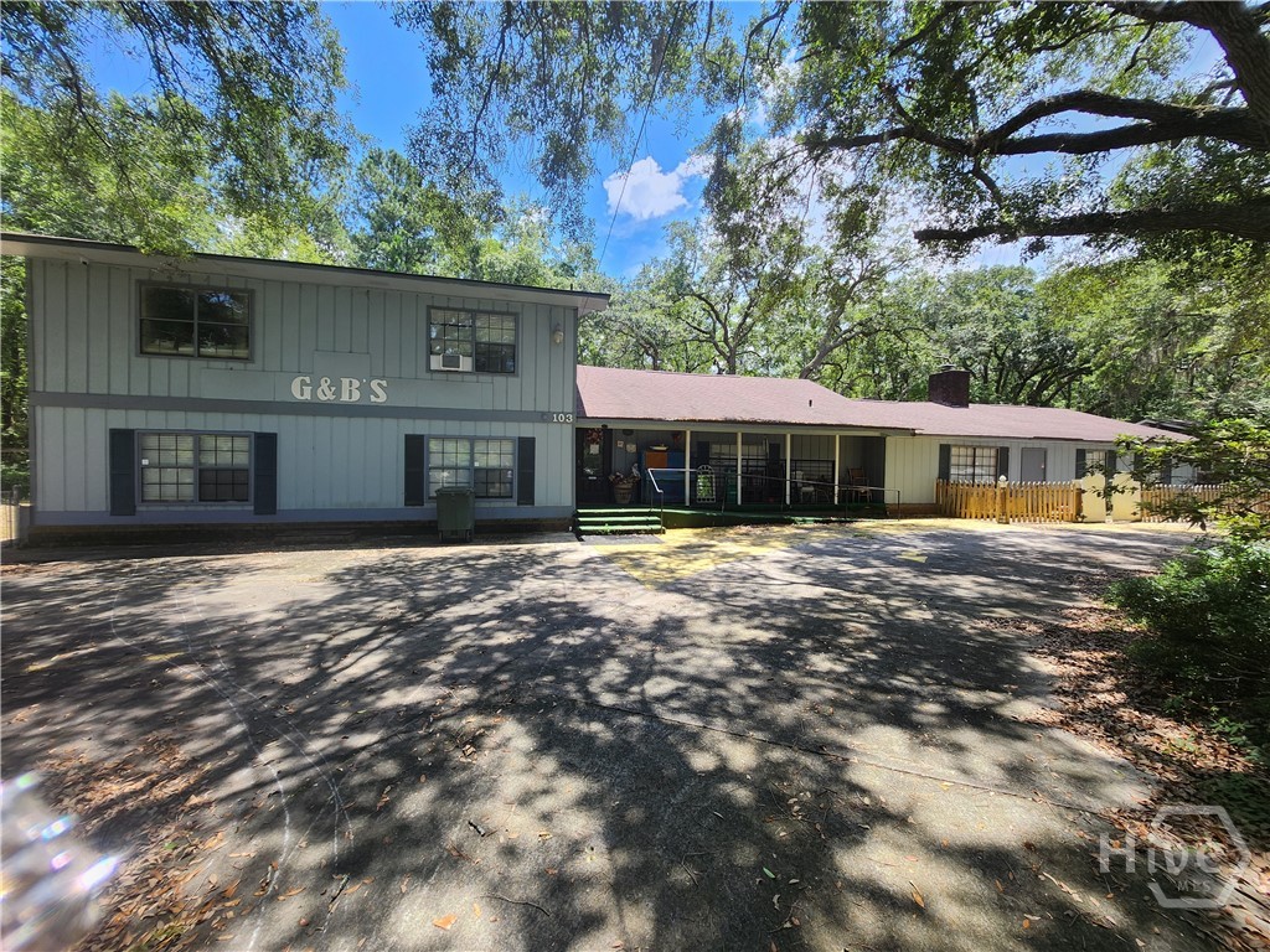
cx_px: 635
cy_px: 476
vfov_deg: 89.9
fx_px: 477
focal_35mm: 13
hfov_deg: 106.2
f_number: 2.2
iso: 32
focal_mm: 1.74
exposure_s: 1/329
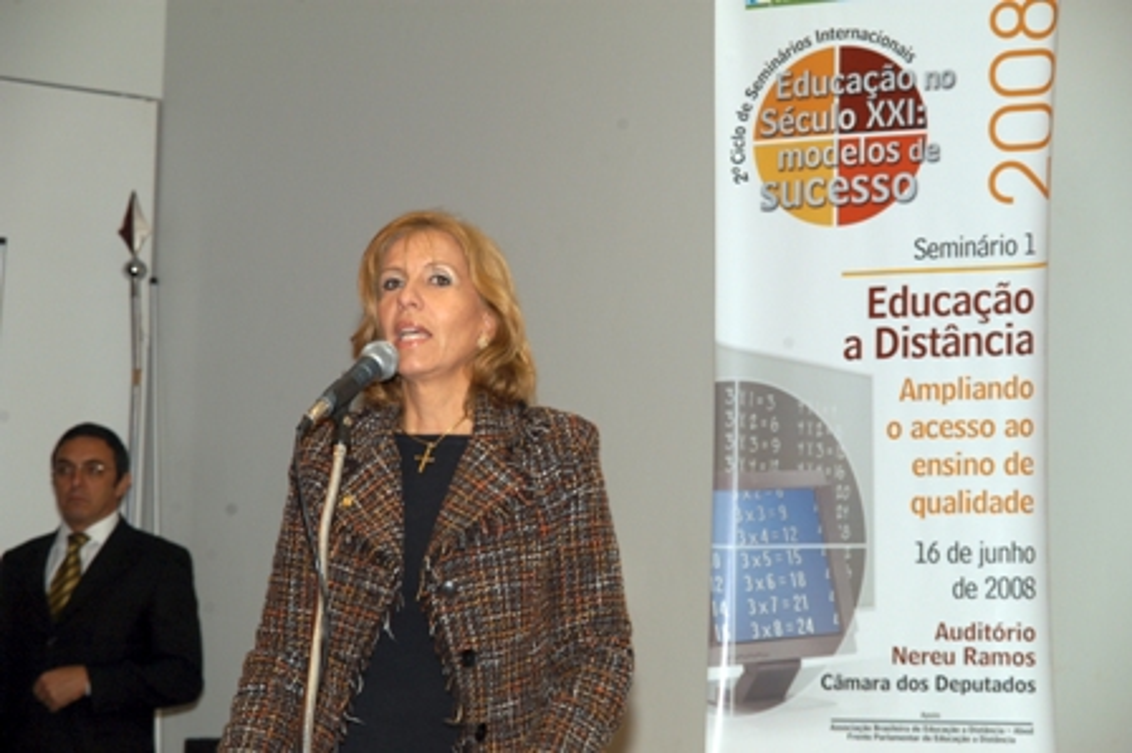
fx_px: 3299
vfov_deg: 13.0
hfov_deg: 19.5
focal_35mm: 105
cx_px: 566
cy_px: 376
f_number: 5.6
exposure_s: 1/60
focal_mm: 70
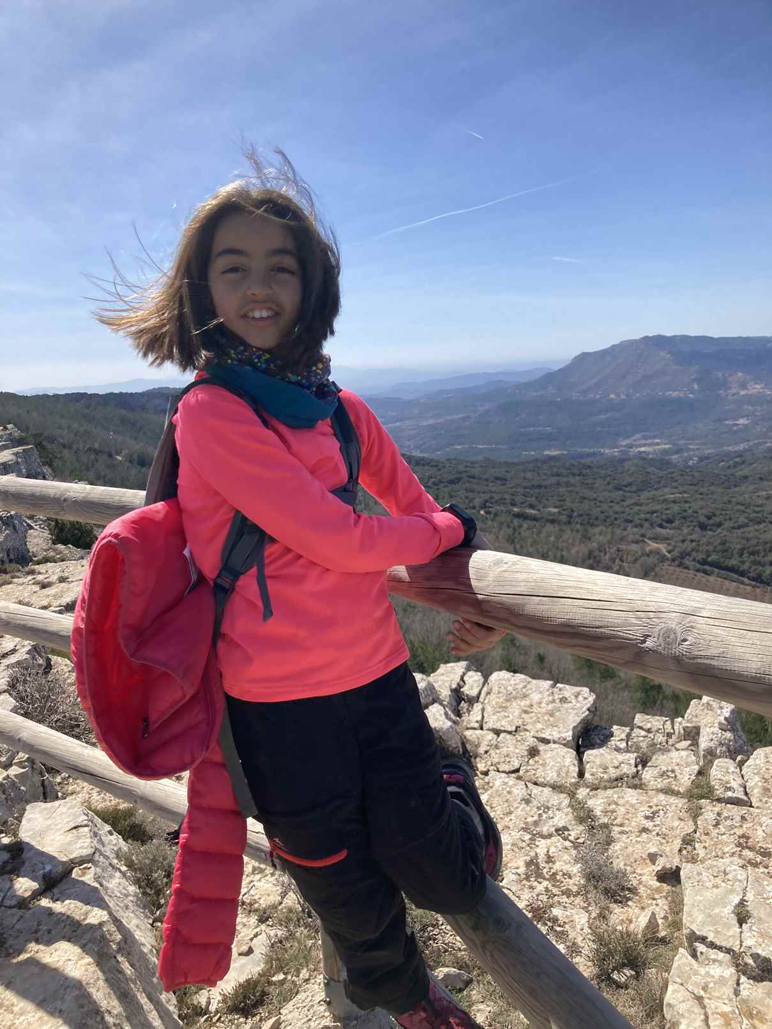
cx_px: 386
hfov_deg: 49.7
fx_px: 833
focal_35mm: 28
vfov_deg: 63.4
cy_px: 514
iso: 20
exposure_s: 1/1845
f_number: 1.8
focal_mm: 3.99
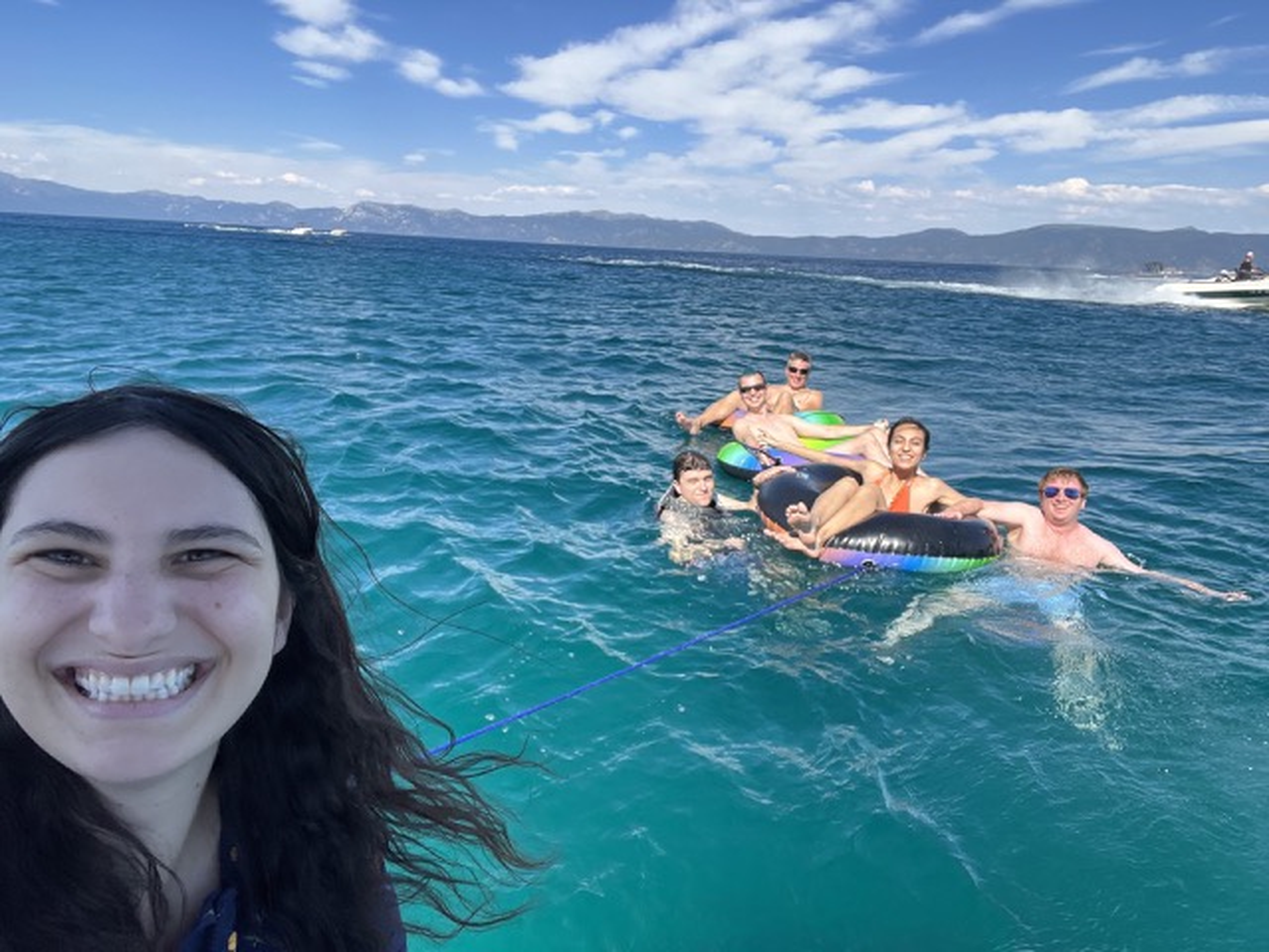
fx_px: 843
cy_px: 476
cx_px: 634
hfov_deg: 73.9
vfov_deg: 58.9
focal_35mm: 23
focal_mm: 2.71
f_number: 2.2
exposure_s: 1/447
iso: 32
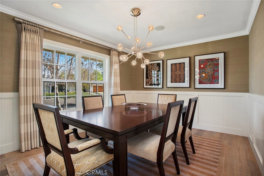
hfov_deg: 93.3
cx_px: 132
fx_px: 125
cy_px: 88
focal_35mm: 17
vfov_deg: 70.4
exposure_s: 1/10
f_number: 9
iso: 500
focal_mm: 17
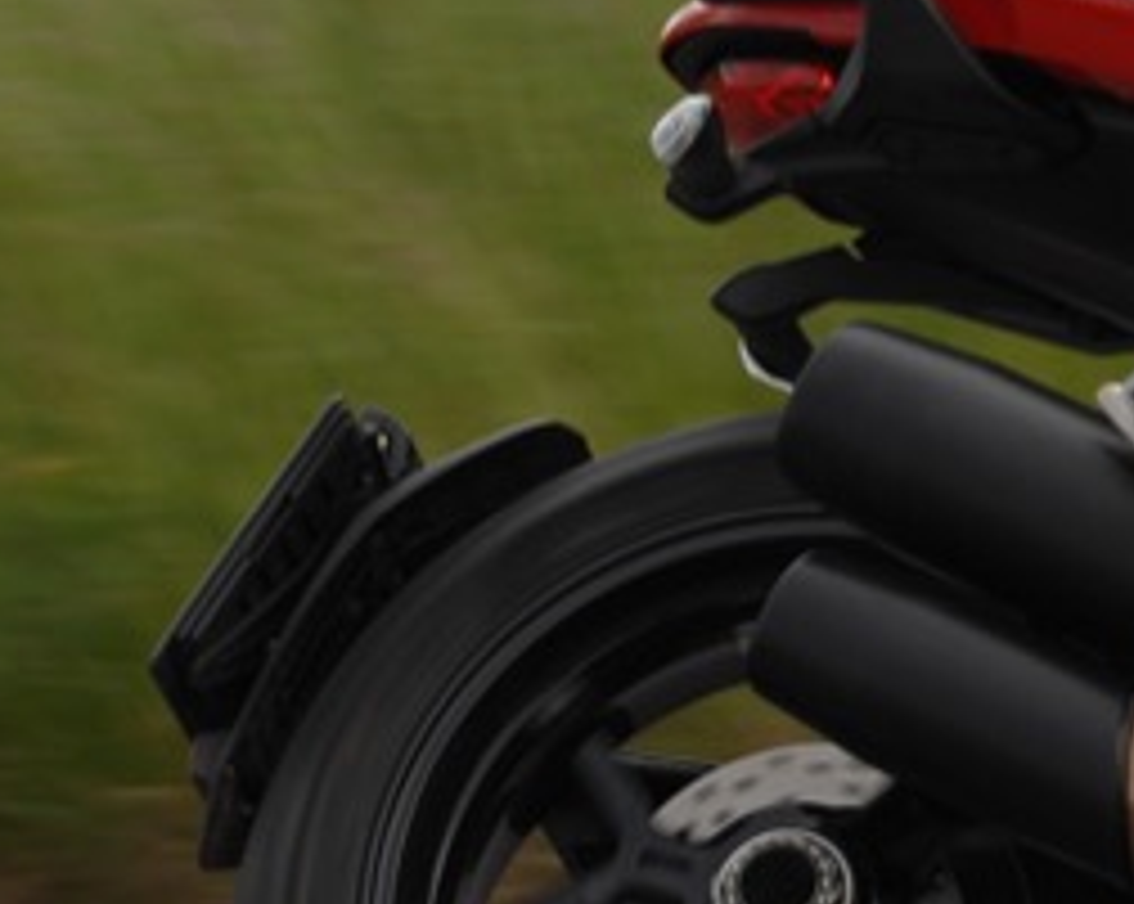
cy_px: 218
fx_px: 12538
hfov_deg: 5.1
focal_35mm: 374
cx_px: 1944
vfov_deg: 4.1
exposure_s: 1/400
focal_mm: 62
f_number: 4.5
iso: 125
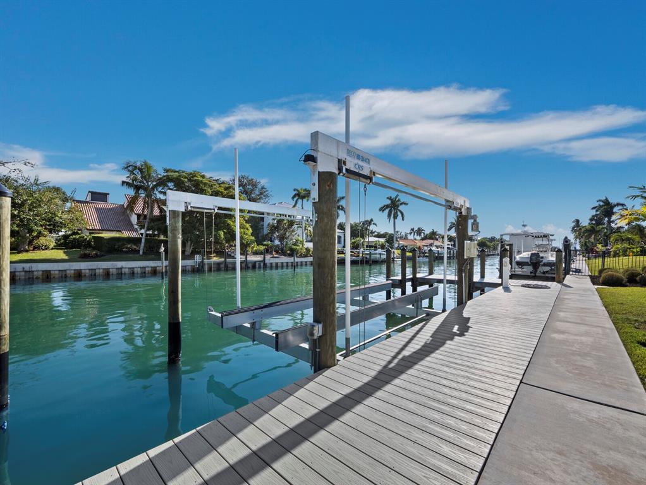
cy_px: 242
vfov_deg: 85.7
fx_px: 261
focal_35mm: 14
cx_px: 323
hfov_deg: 102.0
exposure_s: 1/320
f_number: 10
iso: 250
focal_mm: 7
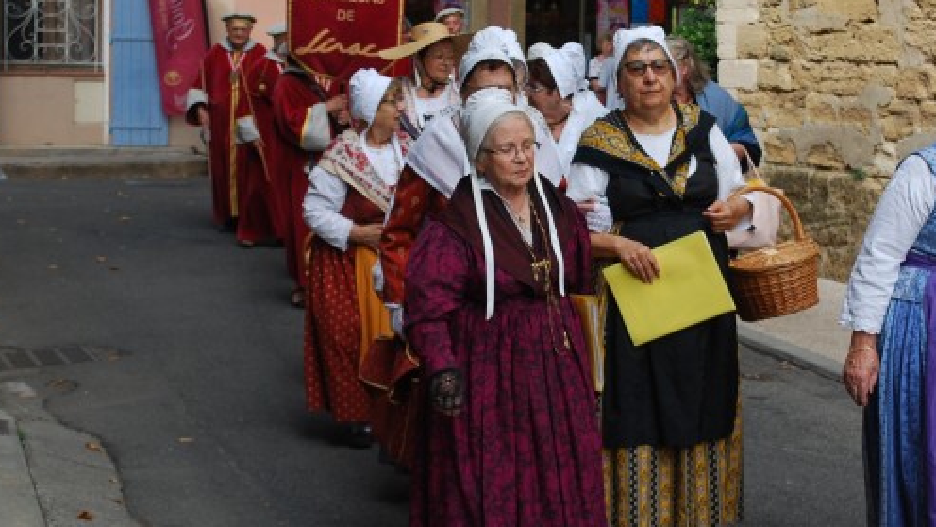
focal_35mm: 89
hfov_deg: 23.9
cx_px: 560
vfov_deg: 13.6
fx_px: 2205
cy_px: 158
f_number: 6.3
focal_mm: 35
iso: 100
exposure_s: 1/160
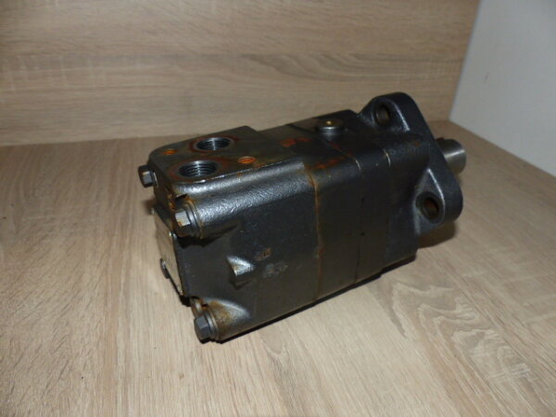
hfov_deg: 67.3
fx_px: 418
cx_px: 278
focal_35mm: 26
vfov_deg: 53.1
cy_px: 208
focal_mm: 4.5
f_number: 2.8
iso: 200
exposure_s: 1/125
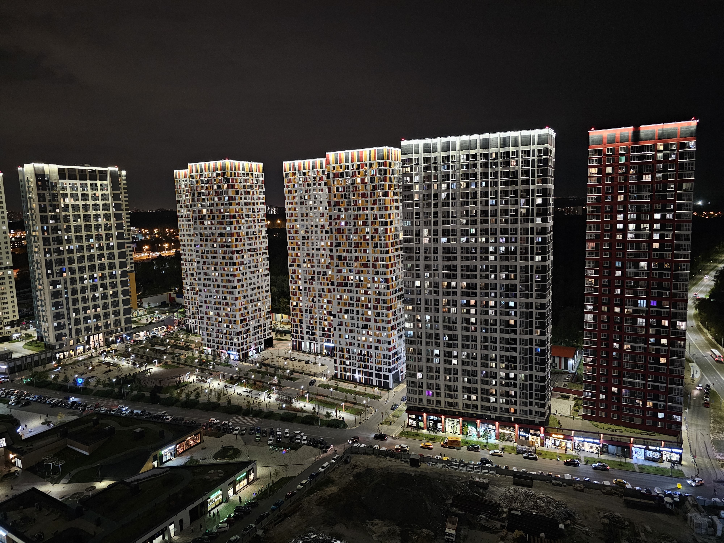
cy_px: 272
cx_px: 362
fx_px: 481
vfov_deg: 58.9
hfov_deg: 73.9
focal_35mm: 23
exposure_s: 1/24
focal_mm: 6.3
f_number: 1.7
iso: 800
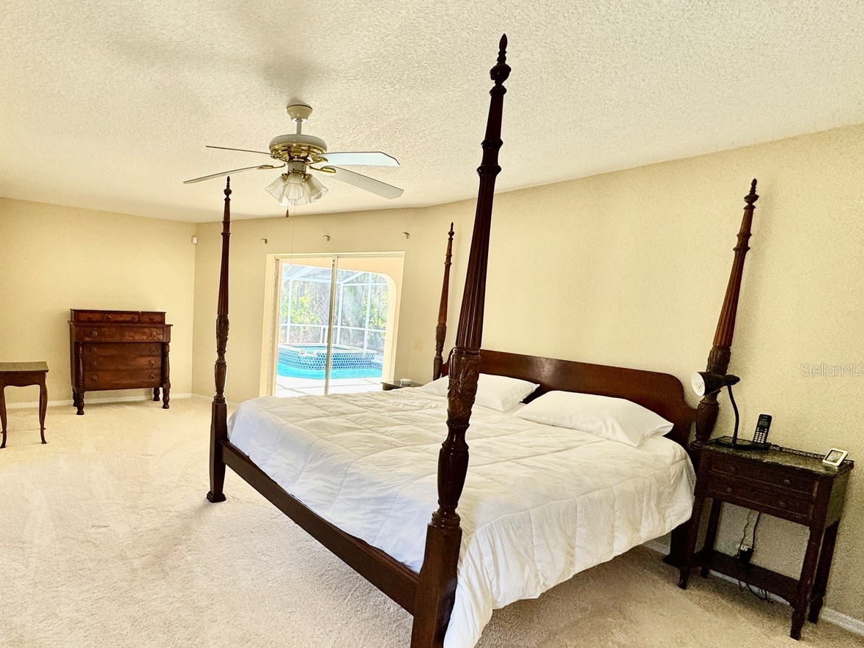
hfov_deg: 81.6
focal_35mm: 19
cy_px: 369
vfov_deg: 68.3
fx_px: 474
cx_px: 284
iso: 125
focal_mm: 2.22
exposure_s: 1/99
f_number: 2.2
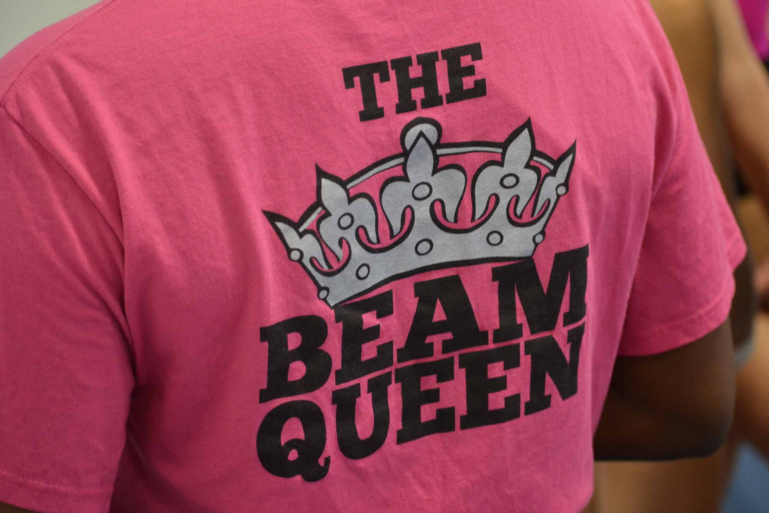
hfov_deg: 16.7
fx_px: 2628
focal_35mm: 123
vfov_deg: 11.1
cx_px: 384
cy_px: 256
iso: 1600
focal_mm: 82
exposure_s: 1/80
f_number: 4.8
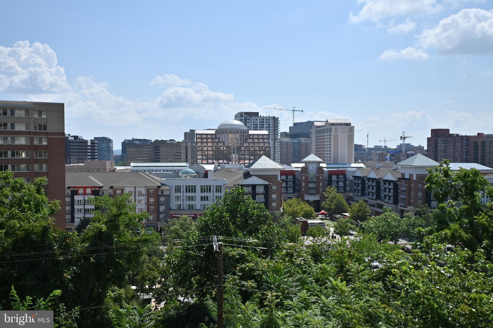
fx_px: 493
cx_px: 246
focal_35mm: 36
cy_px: 164
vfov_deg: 36.9
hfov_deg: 53.1
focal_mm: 24
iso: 180
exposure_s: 1/1600
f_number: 7.1
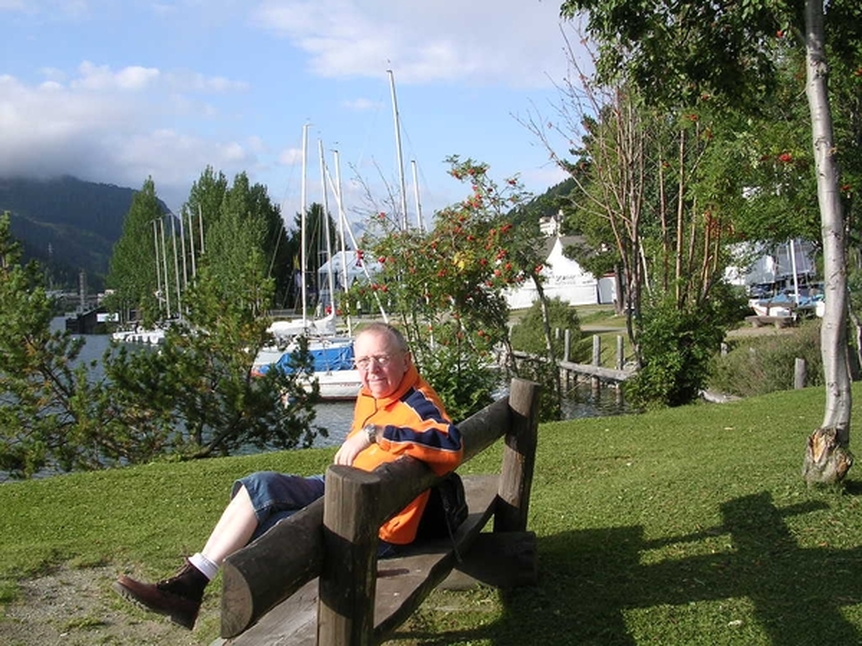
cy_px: 323
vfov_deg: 37.7
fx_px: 946
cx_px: 431
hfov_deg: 49.0
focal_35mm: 38
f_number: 5.6
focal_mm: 5.8
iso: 100
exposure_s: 1/184
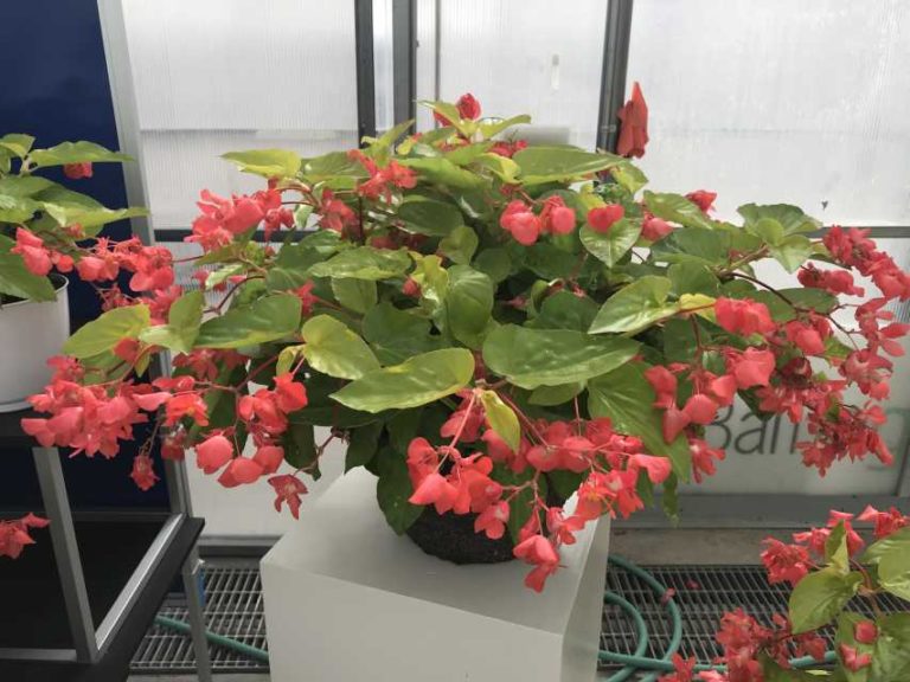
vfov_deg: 49.7
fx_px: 736
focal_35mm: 28
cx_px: 455
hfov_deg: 63.4
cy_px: 341
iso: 20
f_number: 1.8
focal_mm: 3.99
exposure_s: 1/396
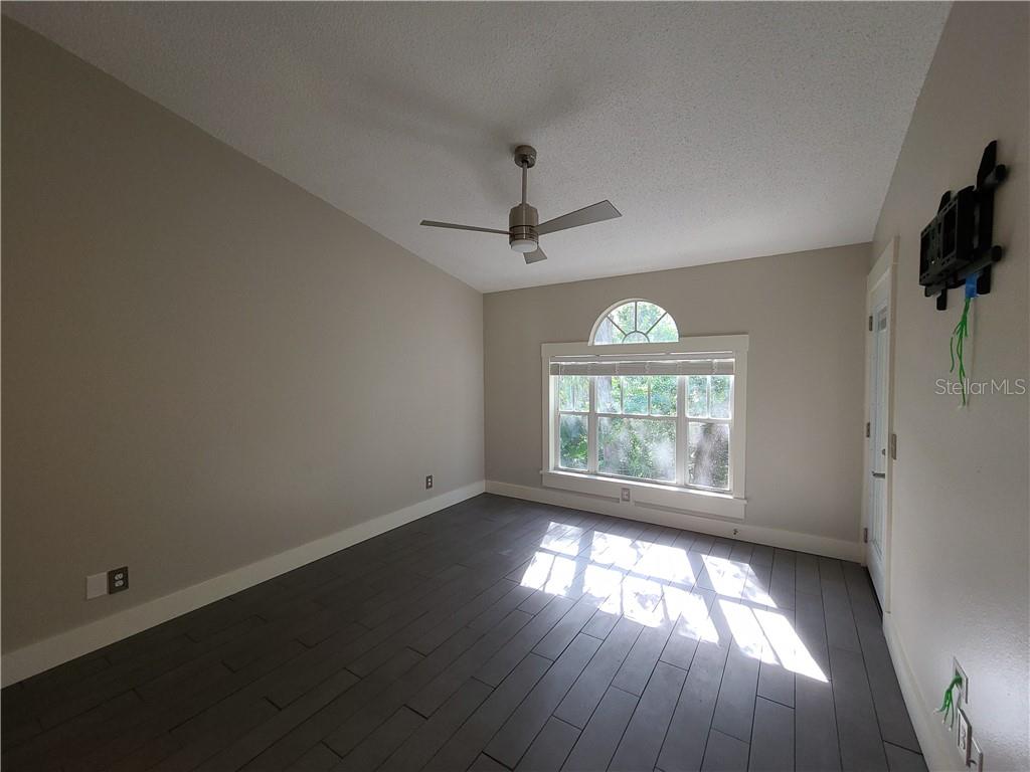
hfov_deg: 106.2
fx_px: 387
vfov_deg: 89.9
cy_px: 386
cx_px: 515
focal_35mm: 13
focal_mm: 2.2
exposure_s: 1/59
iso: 100
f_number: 2.2
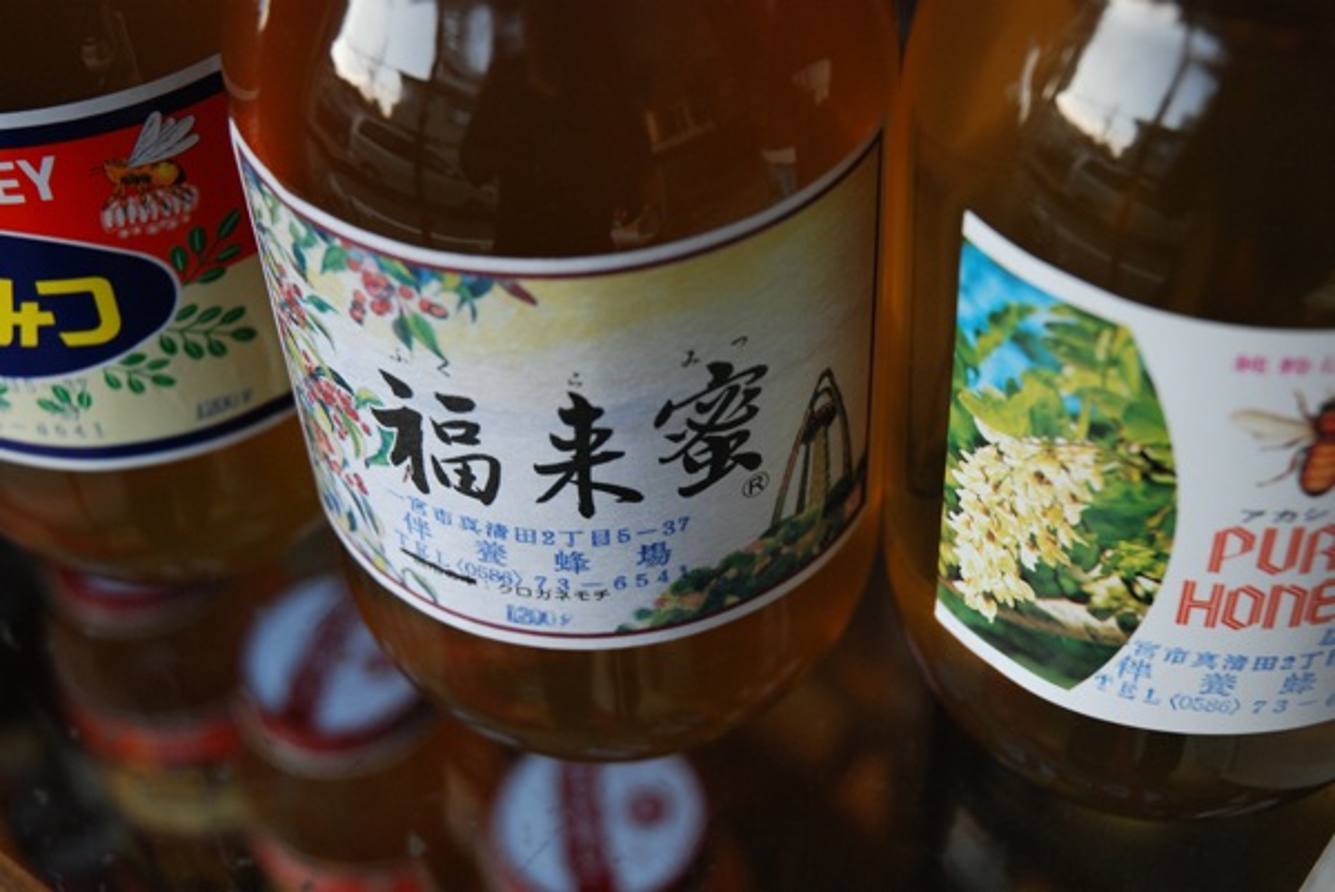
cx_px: 668
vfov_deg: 22.7
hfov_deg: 33.4
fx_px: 2227
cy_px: 446
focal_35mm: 60
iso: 560
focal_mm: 40
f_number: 4.5
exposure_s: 1/80
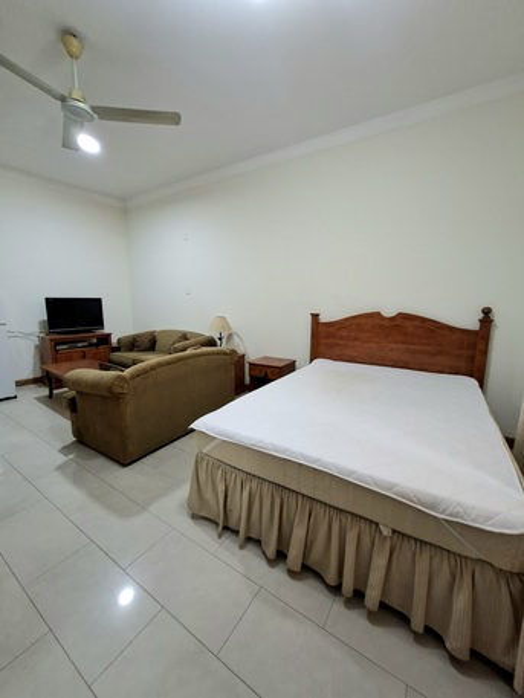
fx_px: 262
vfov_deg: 106.2
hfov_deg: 89.9
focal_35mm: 13
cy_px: 349
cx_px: 262
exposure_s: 1/24
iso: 200
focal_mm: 1.74
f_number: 2.2
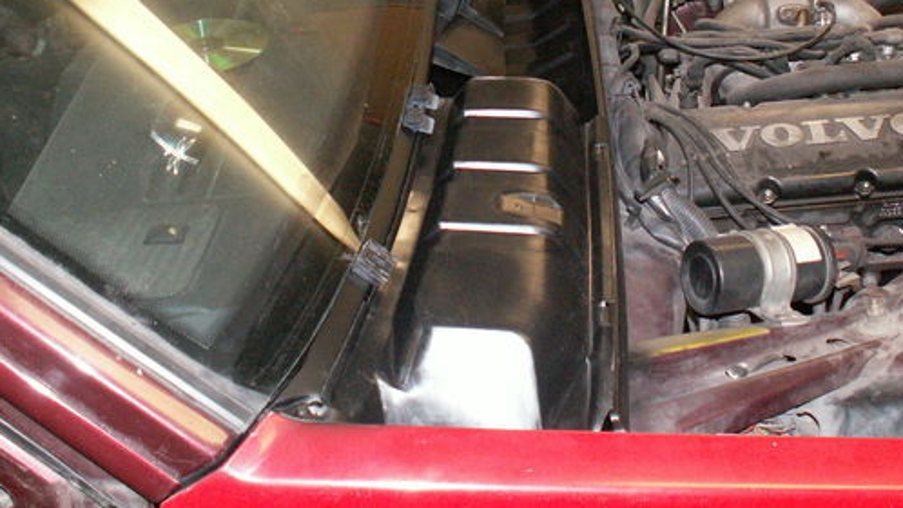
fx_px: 1173
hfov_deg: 42.1
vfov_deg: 24.1
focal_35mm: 49
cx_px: 477
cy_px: 118
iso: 160
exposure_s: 1/40
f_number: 2.8
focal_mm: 5.86
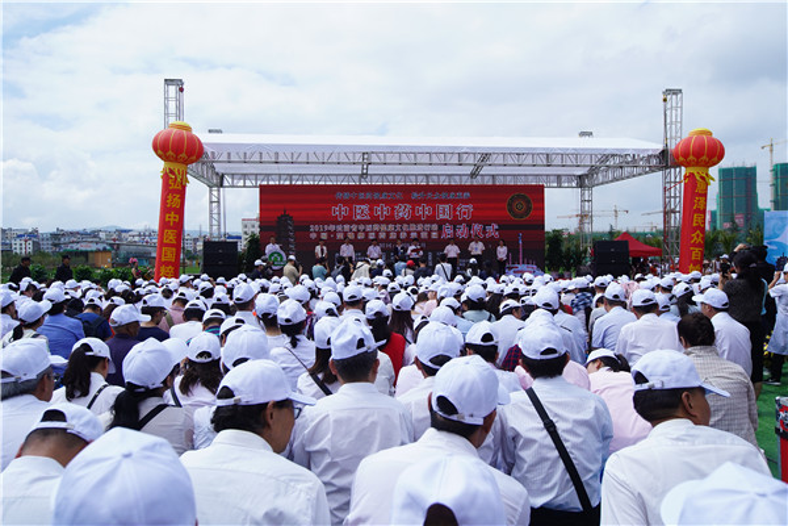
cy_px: 263
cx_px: 394
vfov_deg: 43.6
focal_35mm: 30
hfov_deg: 61.9
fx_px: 657
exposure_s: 1/2500
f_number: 6.3
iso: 640
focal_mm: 30
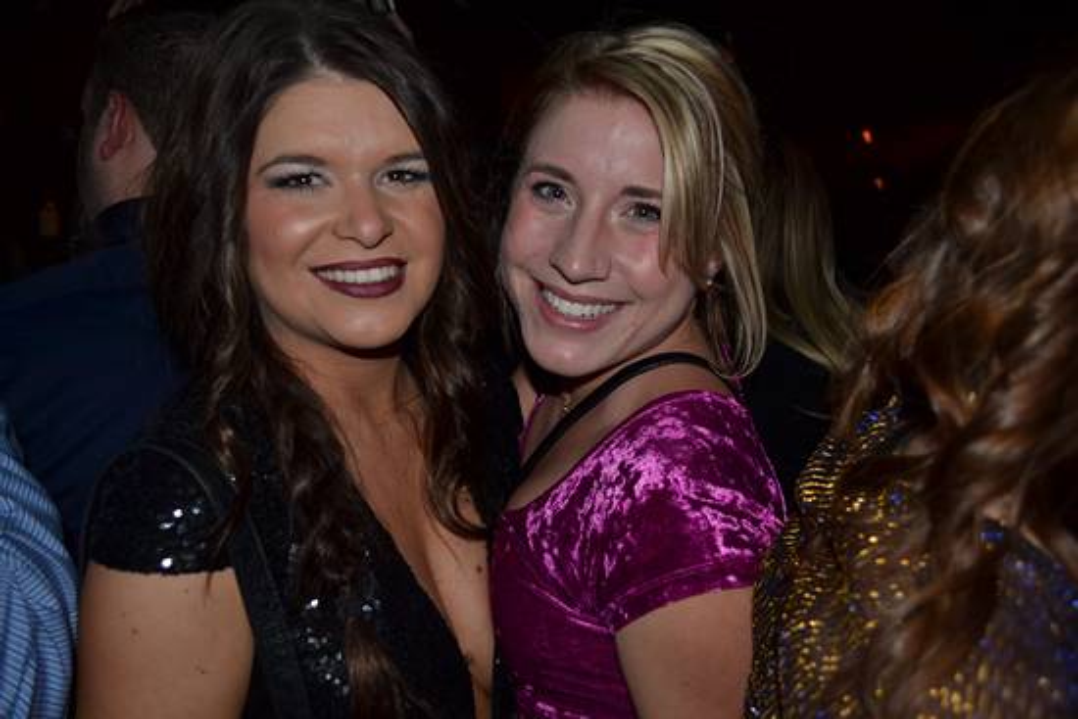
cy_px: 360
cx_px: 539
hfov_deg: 61.9
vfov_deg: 43.6
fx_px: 899
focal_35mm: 30
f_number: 3.8
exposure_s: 1/4
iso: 200
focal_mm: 20
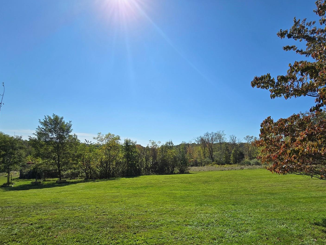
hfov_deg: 83.3
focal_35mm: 19
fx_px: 179
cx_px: 200
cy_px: 166
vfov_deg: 66.6
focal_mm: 2.2
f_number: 2.2
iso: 50
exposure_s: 1/3647
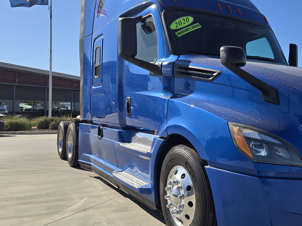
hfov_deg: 52.0
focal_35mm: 34
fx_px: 297
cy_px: 105
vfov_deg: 41.8
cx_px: 220
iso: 25
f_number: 1.8
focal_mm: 5.4
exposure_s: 1/1659
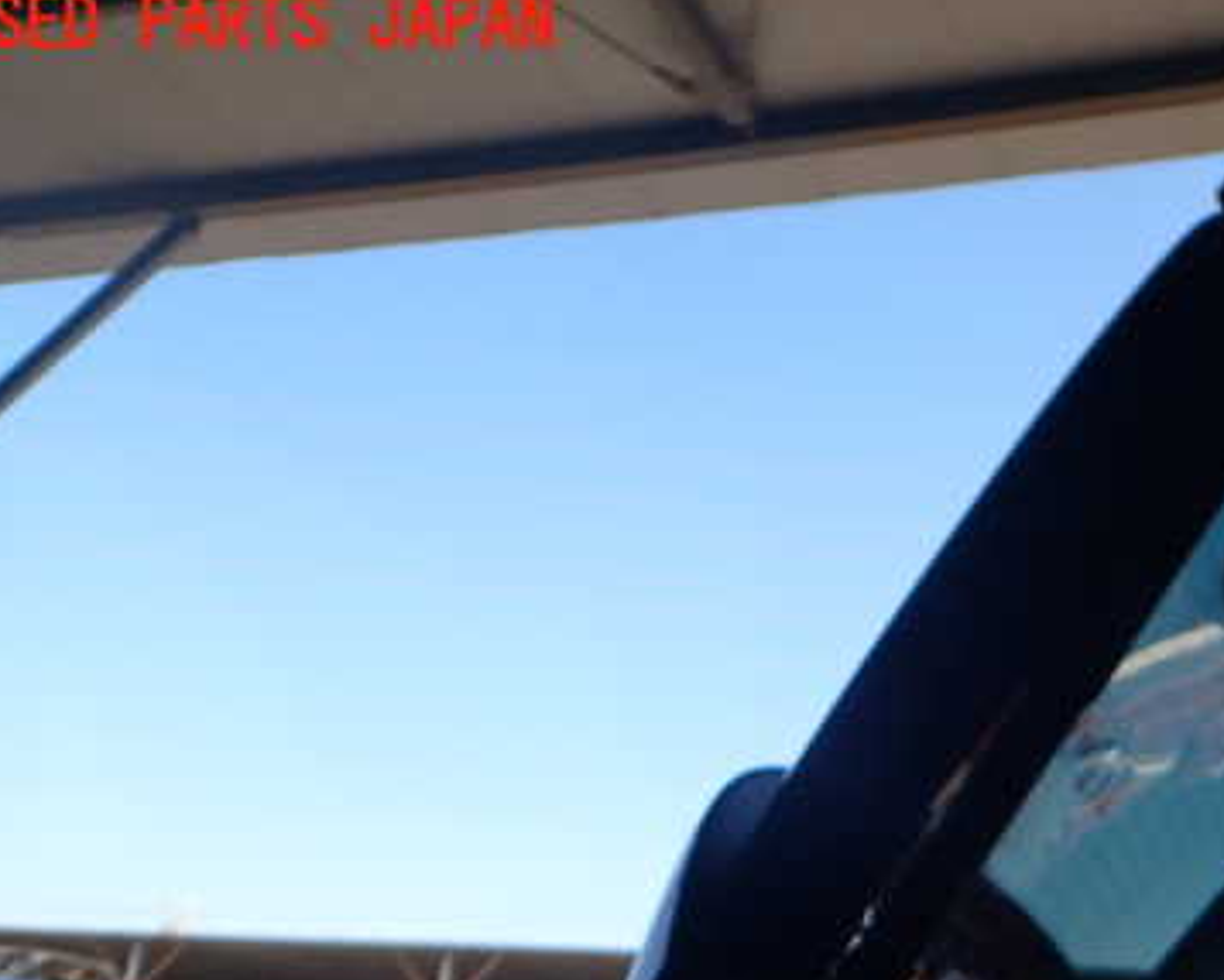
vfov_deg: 35.6
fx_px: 1486
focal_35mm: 41
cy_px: 754
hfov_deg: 42.9
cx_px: 960
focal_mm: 4.5
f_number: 2.8
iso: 100
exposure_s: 1/640
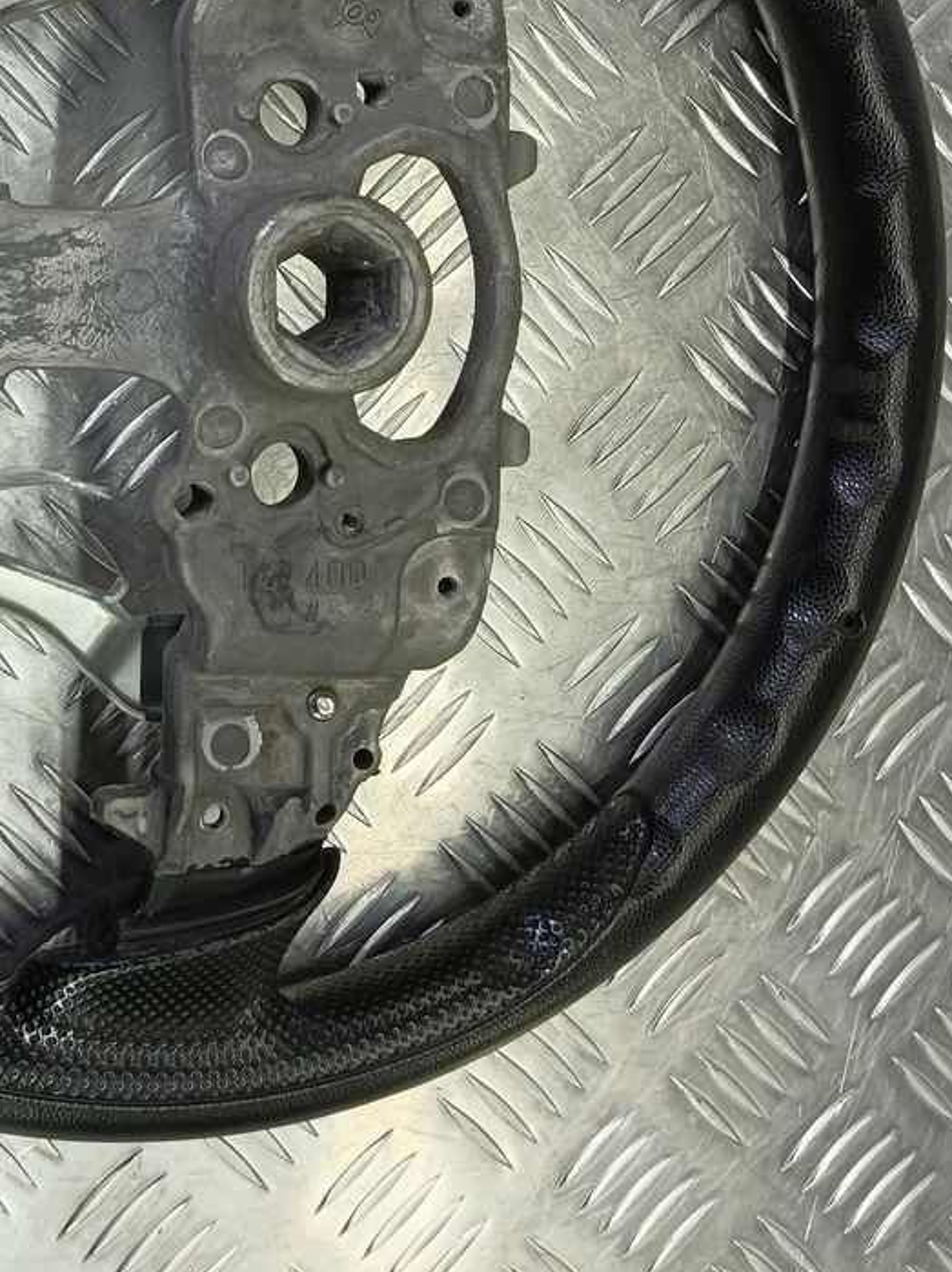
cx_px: 116
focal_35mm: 45
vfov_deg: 40.8
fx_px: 1651
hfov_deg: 30.9
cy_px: 305
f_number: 1.6
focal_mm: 4.11
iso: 110
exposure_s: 1/50
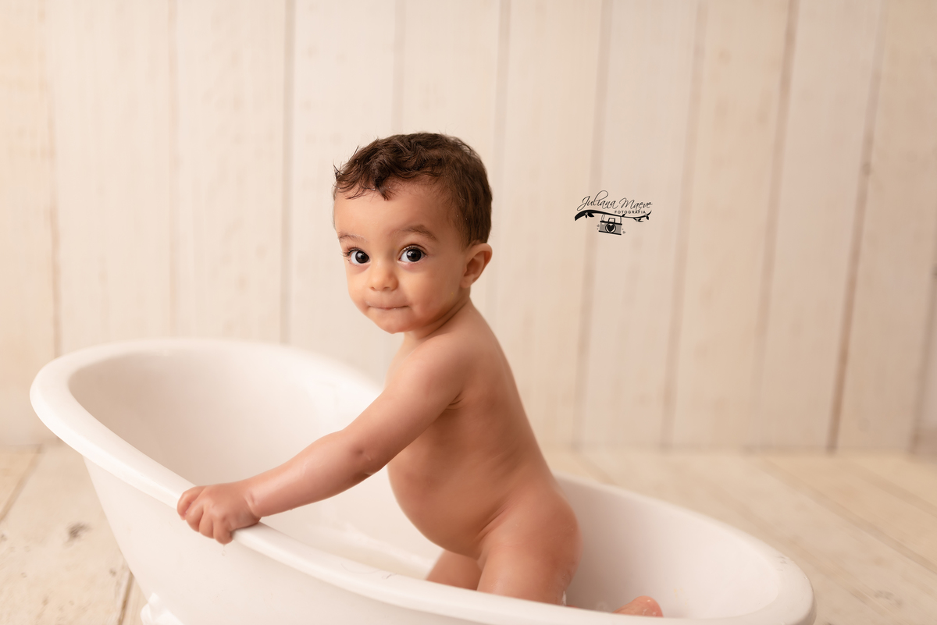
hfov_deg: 54.4
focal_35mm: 35
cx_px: 468
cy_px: 312
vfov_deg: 37.9
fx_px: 911
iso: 100
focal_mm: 35
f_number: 1.8
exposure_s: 1/125
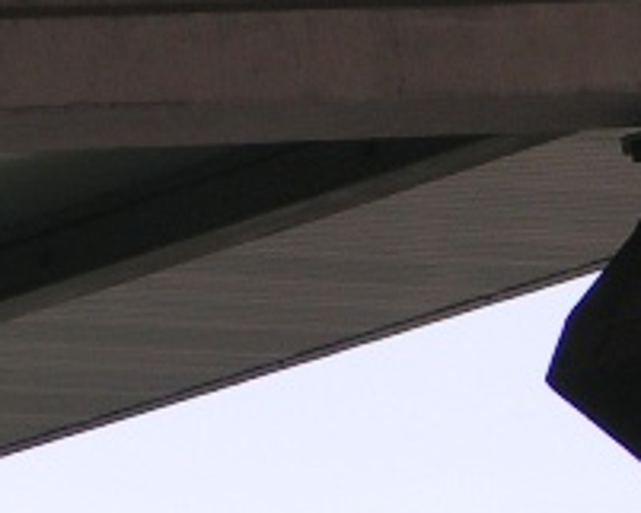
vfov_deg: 2.0
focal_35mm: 766
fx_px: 14539
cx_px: 1110
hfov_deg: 2.5
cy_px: -105
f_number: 4.5
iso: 50
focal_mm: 30.1
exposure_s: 1/200
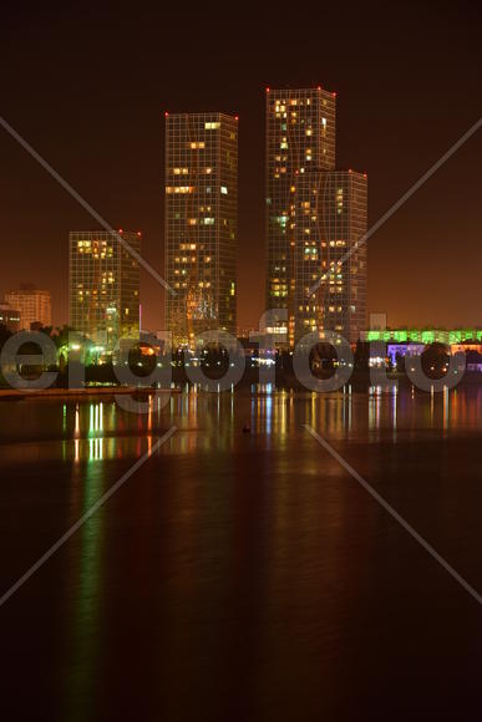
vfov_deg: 18.2
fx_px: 2258
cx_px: 241
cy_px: 361
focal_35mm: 112
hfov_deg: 12.2
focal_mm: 75
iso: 100
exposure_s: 10
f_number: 5.3
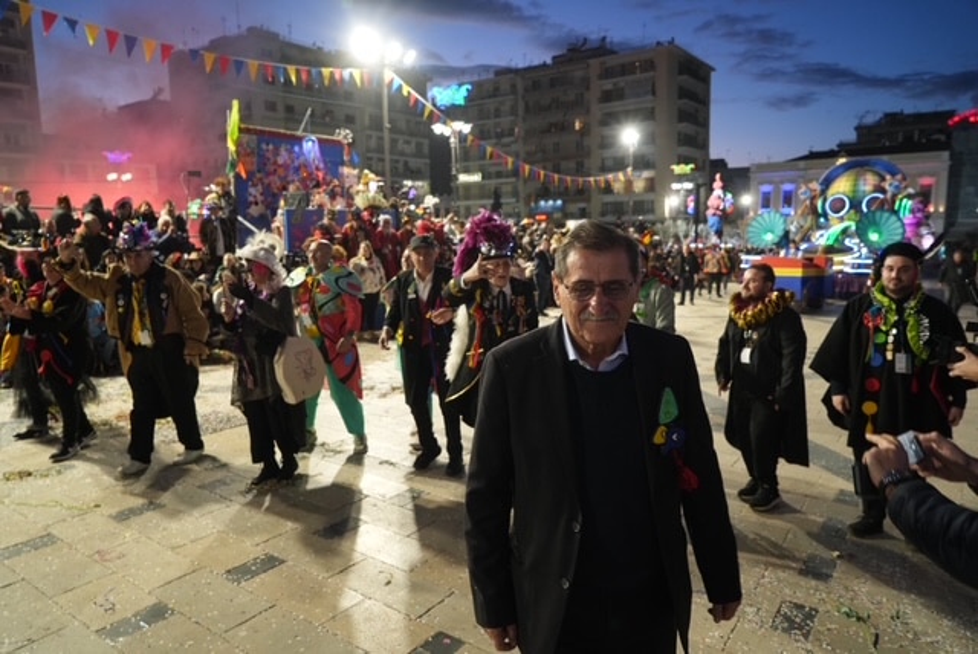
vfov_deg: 53.2
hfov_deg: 73.7
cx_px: 489
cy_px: 327
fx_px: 653
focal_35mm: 24
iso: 2500
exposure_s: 1/200
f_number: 4
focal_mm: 24
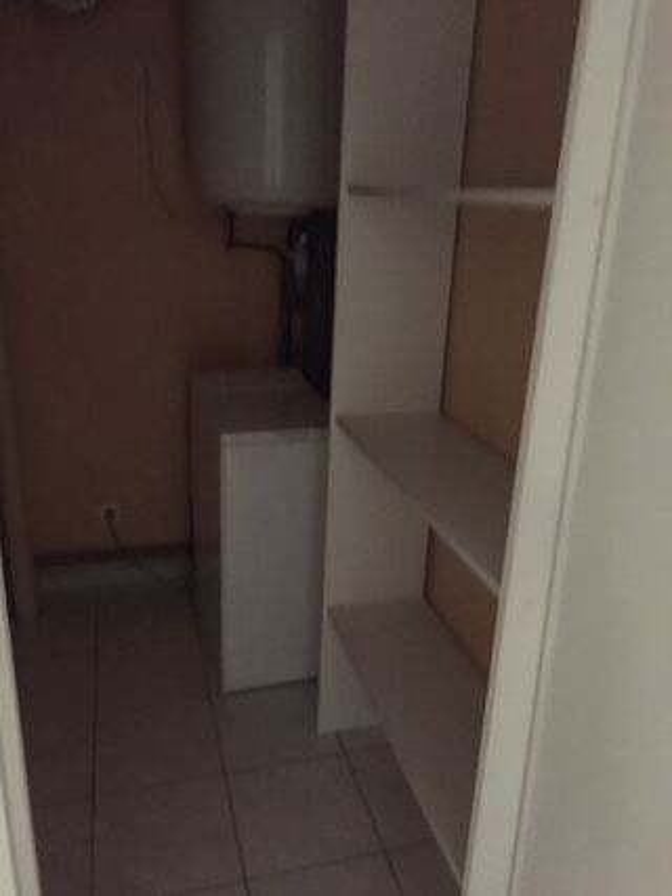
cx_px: 336
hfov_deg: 48.2
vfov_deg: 61.7
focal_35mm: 29
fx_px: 751
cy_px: 448
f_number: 2.2
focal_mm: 4.15
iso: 800
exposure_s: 1/17
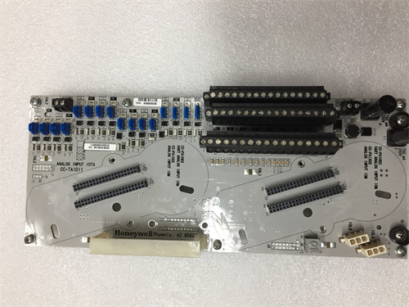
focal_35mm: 29
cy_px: 154
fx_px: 343
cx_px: 204
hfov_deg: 61.7
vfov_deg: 48.2
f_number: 2.2
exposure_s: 1/33
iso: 80
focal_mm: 4.15
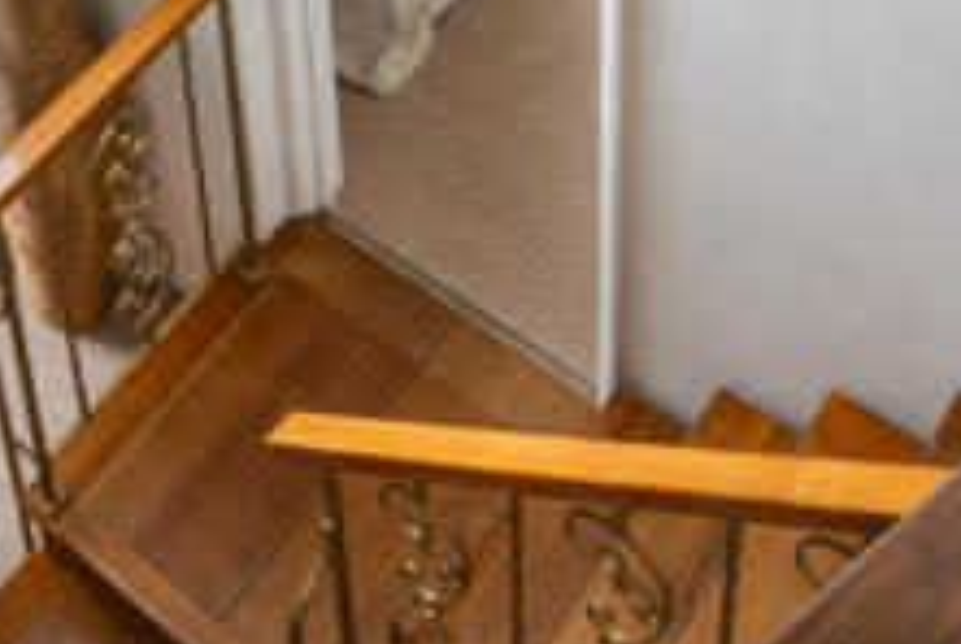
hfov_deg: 26.7
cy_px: -816
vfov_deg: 14.0
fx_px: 1978
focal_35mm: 74
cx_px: 170
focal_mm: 16
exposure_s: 1/60
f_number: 11
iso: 200
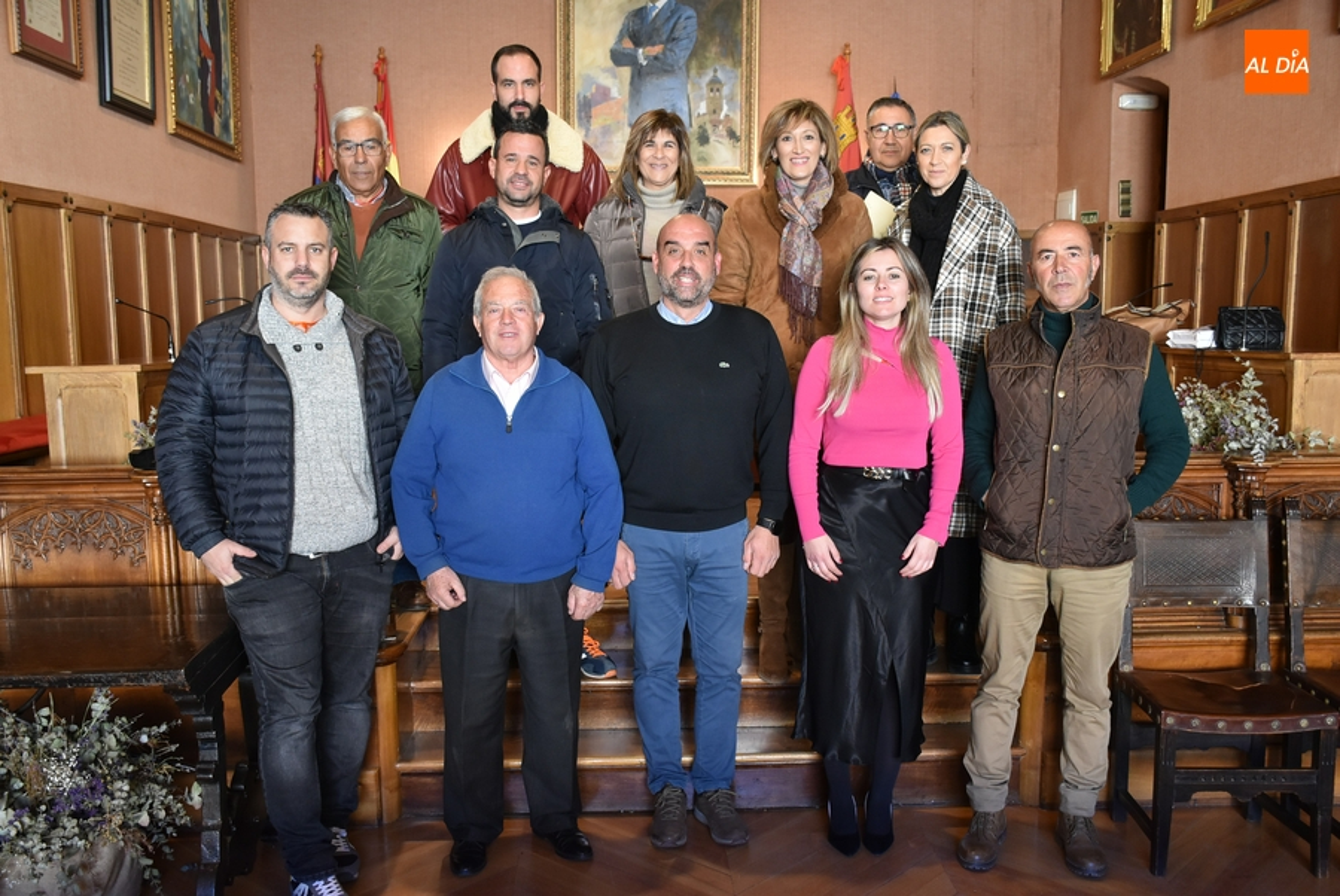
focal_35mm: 33
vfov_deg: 40.1
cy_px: 448
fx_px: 1229
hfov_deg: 57.2
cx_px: 670
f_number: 3.5
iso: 1000
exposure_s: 1/60
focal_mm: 22
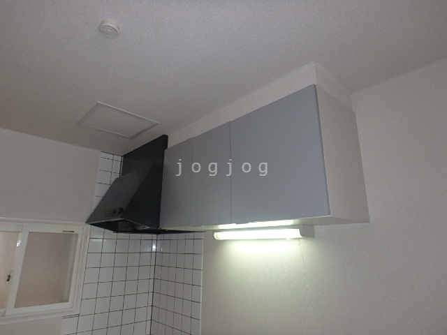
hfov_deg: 79.0
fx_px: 271
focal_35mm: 21
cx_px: 224
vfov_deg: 63.4
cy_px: 168
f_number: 3.5
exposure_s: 1/30
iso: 400
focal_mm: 3.7
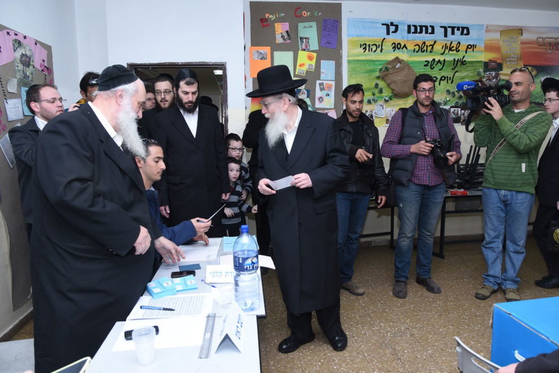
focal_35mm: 25
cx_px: 290
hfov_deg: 71.5
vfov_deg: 51.3
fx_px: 388
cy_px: 186
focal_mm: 24
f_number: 6.3
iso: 640
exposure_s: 1/100
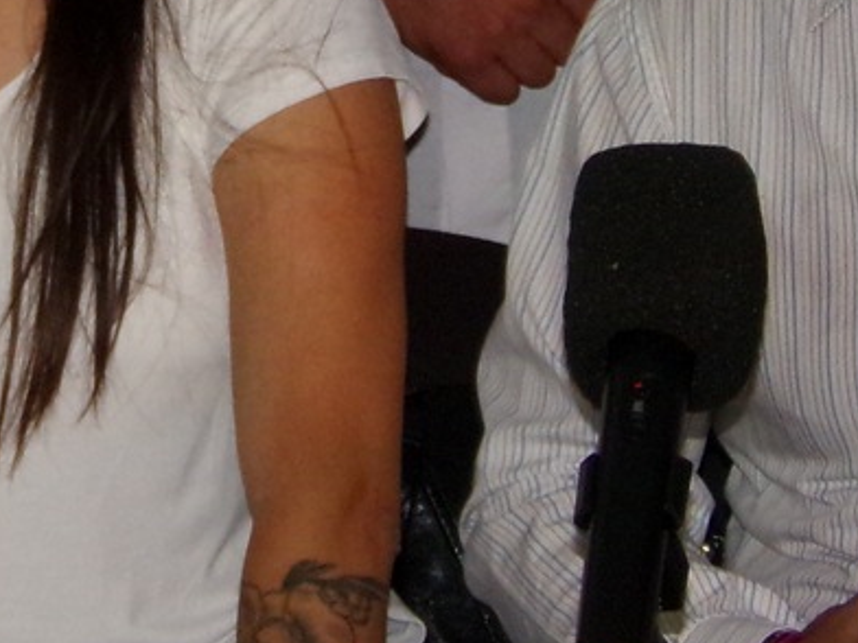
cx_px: 116
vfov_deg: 5.0
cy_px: -208
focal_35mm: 294
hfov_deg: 6.7
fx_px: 7287
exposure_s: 1/50
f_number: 4.4
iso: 250
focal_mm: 15.9
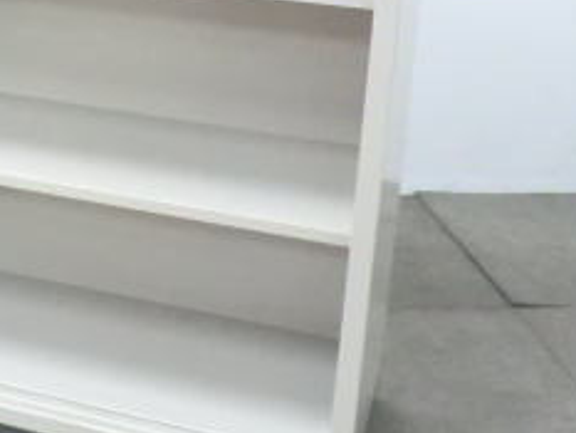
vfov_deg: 16.4
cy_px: -15
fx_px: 1465
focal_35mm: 88
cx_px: -141
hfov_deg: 20.6
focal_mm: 5.8
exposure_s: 1/30
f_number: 3.5
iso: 800
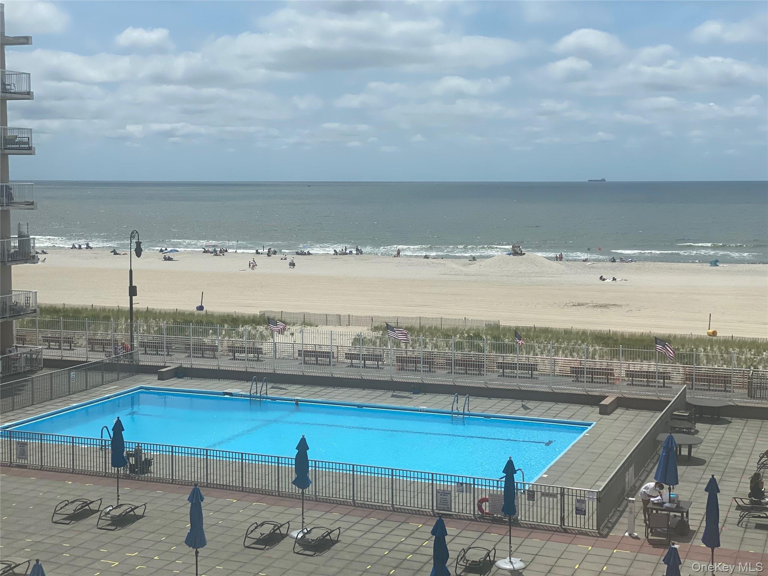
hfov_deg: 36.8
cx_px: 384
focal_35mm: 52
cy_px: 288
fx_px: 1154
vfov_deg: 28.0
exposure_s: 1/4348
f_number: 2
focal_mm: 6
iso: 25
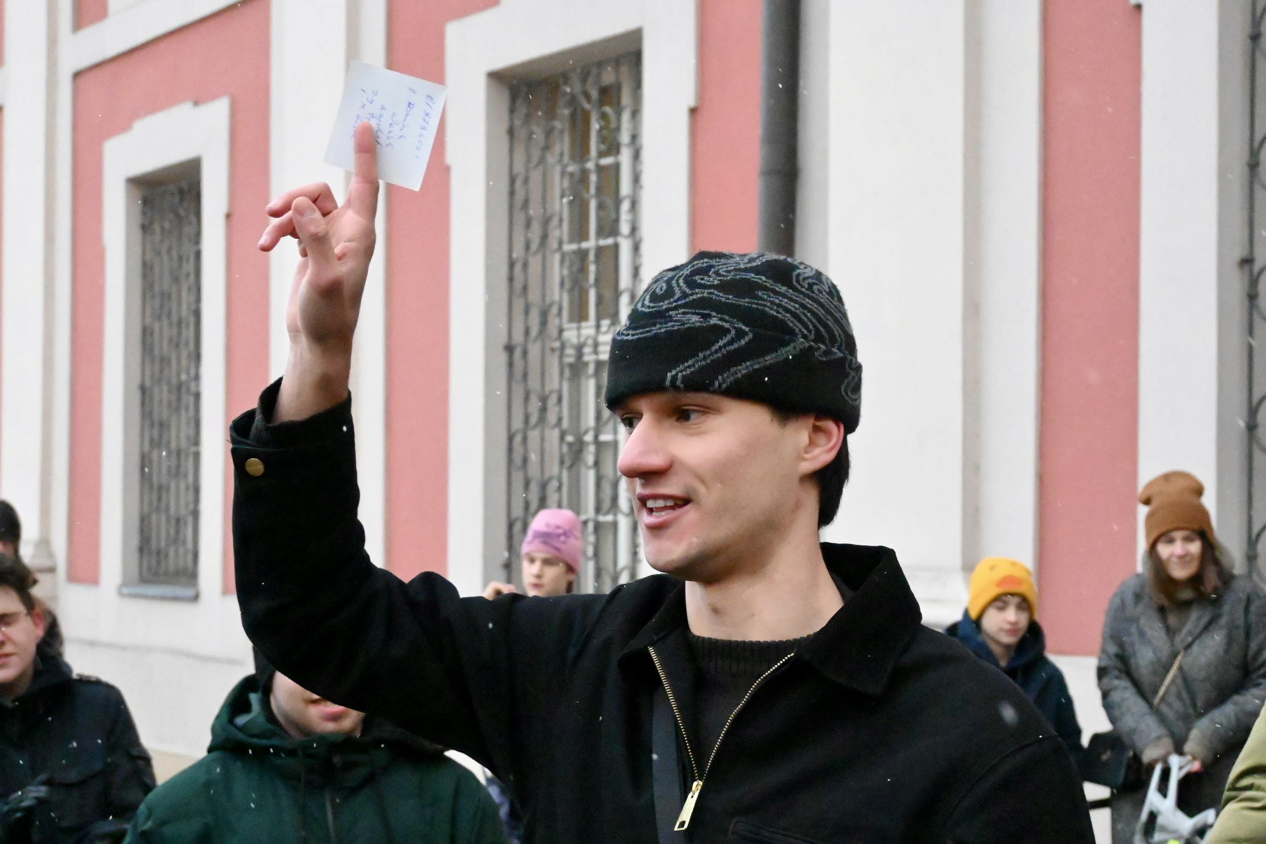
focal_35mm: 46
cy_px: 422
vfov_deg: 29.4
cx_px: 633
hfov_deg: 43.0
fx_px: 1609
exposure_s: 1/500
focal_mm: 30.5
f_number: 4.8
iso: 18000
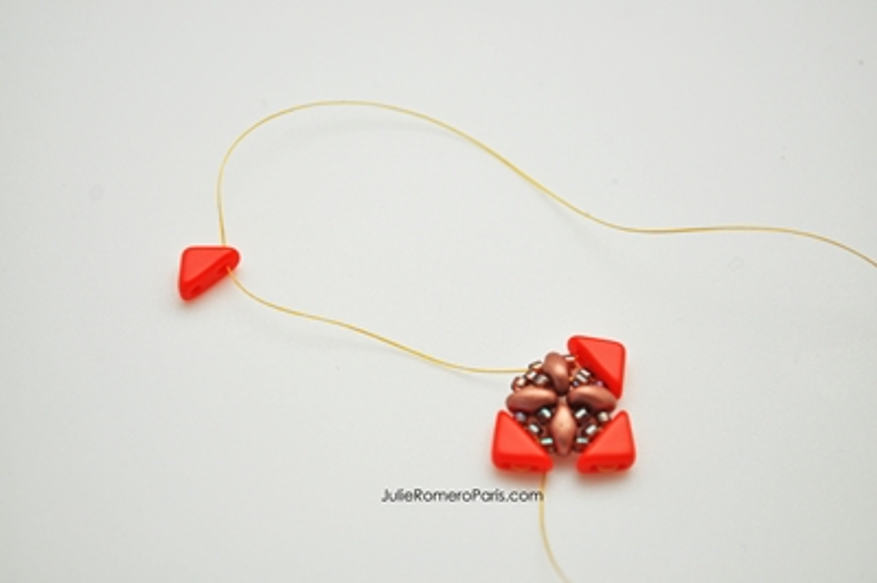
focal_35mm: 82
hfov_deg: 24.6
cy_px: 292
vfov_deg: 16.5
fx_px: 2008
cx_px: 438
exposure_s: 1/125
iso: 250
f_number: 5.6
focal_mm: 55
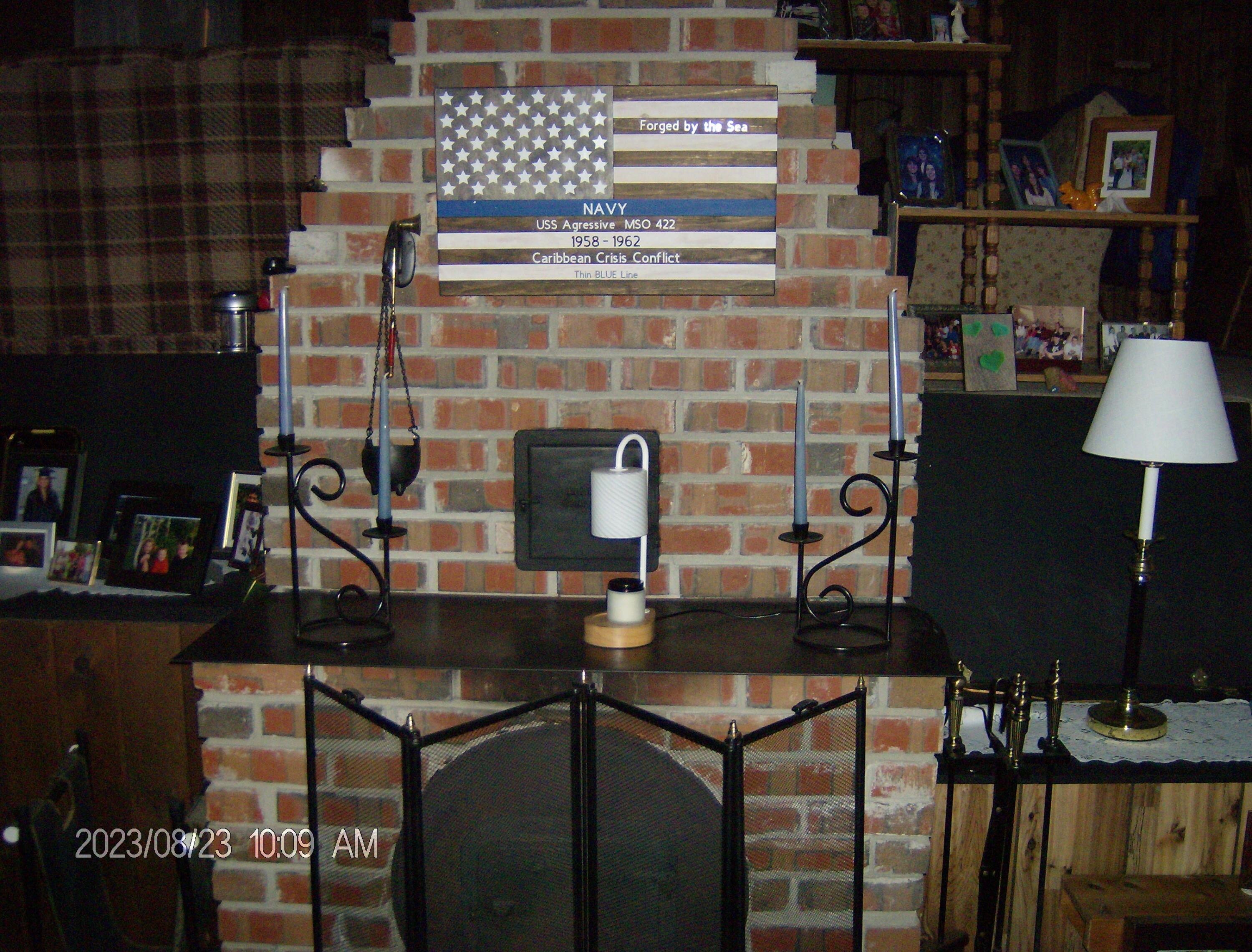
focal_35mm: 36
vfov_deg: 40.0
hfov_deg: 51.1
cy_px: 476
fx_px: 1308
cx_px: 626
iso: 200
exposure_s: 1/60
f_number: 2.8
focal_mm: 6
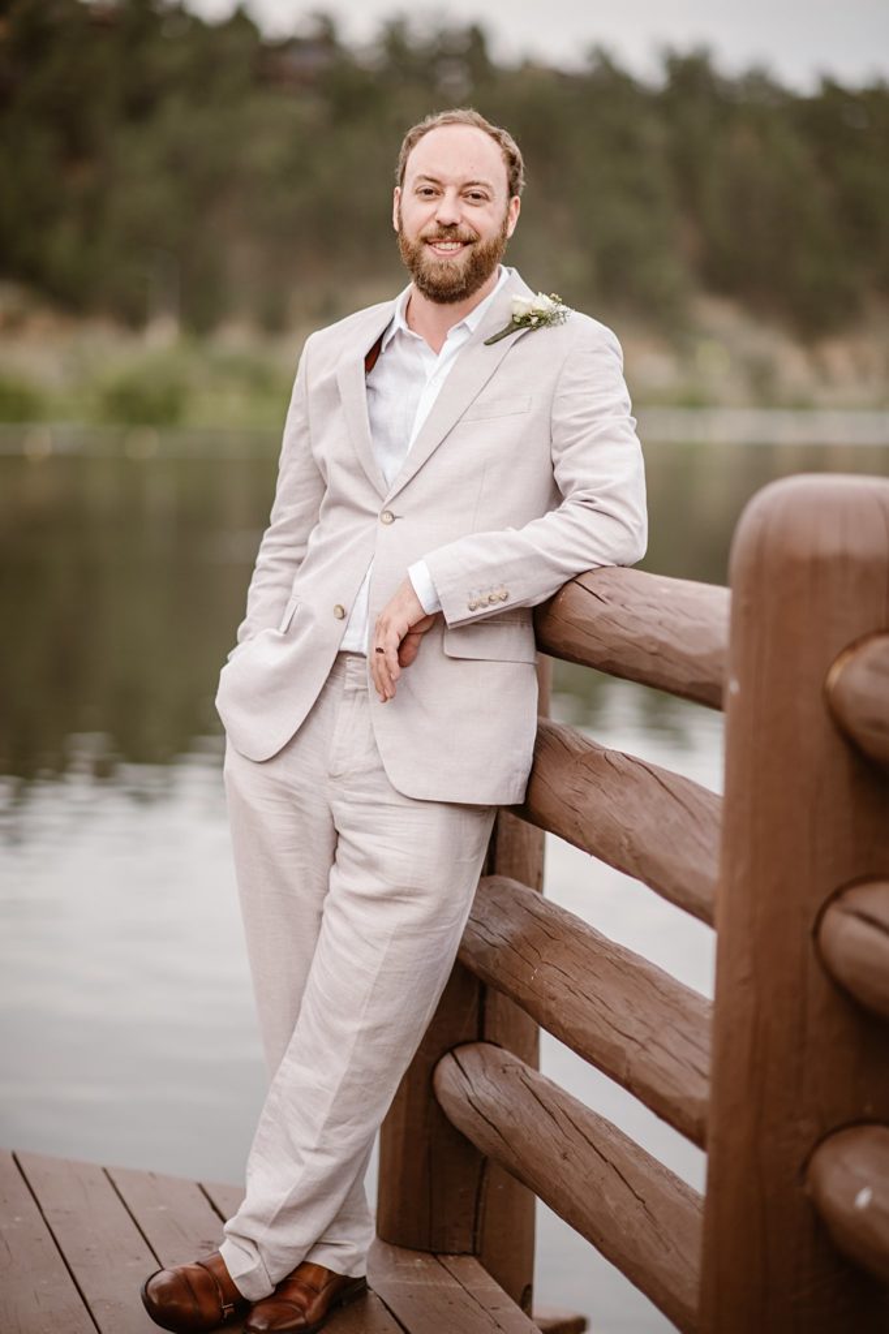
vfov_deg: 23.9
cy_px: 667
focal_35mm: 85
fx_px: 3150
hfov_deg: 16.1
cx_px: 444
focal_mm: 85
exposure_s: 1/2500
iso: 200
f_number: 1.6
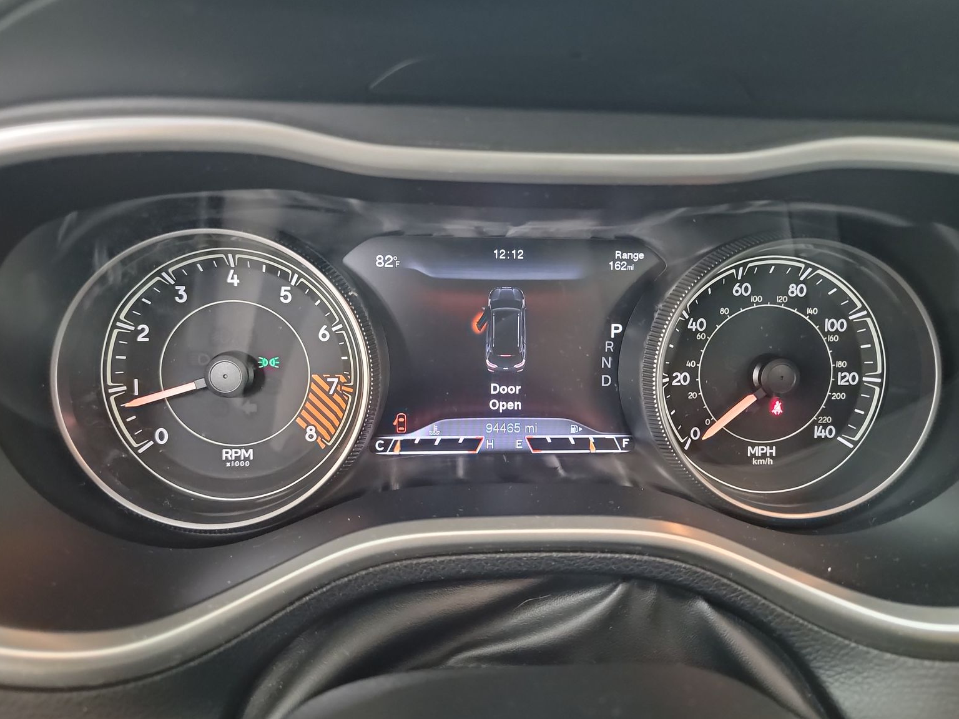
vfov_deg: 54.9
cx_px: 473
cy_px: 361
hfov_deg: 69.4
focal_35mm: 25
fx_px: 693
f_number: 1.8
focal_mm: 6.7
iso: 1381
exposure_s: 1/14
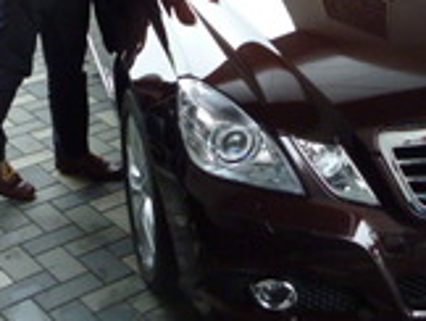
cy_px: 32
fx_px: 850
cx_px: 379
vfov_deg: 20.9
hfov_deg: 27.2
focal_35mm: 69
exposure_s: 1/30
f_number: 3.3
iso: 320
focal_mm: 4.9
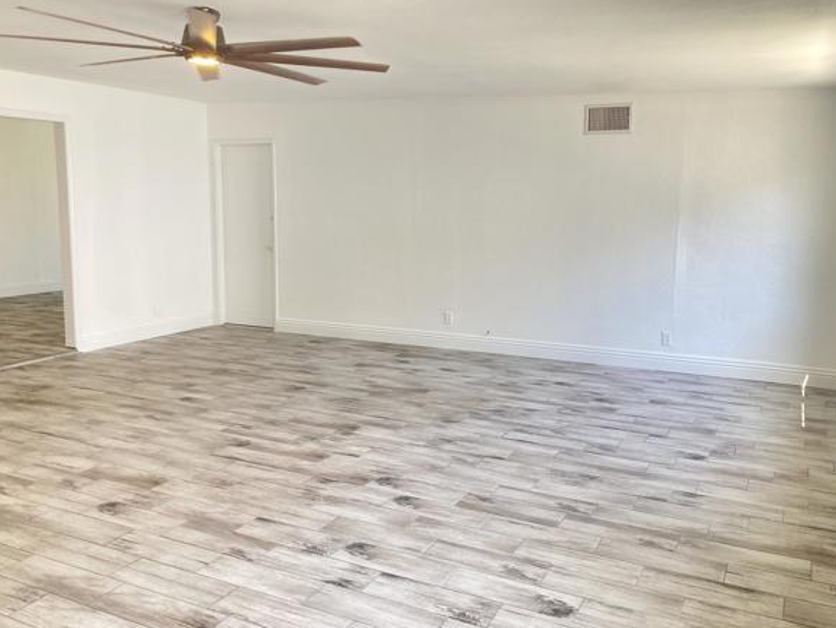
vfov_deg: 45.4
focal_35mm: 31
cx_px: 415
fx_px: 749
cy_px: 294
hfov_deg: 58.3
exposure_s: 1/60
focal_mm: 3.99
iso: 64
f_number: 1.8
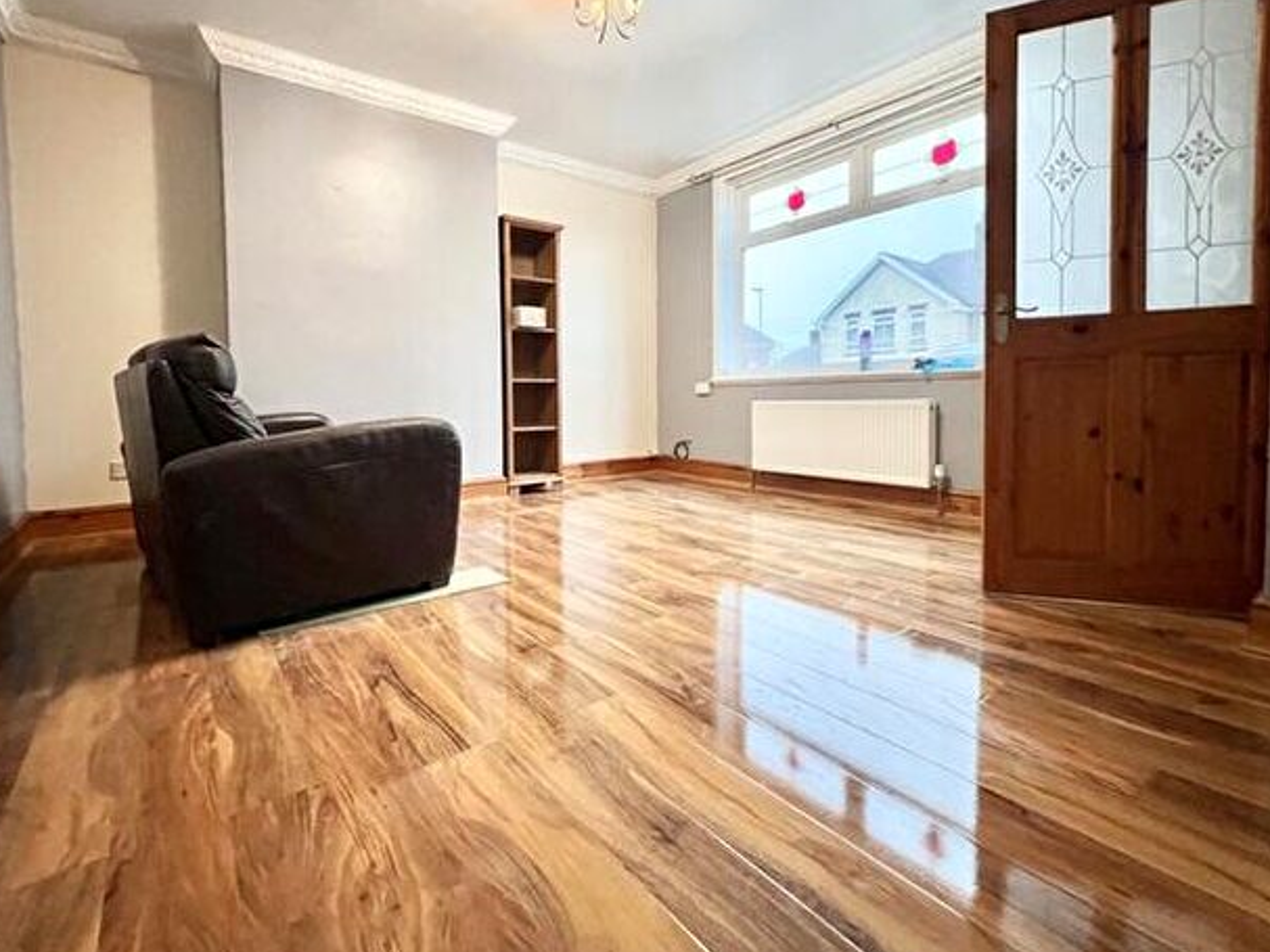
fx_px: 550
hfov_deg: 97.8
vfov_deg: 81.5
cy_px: 428
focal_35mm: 15
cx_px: 567
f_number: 1.8
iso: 800
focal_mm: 1.57
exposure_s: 1/50
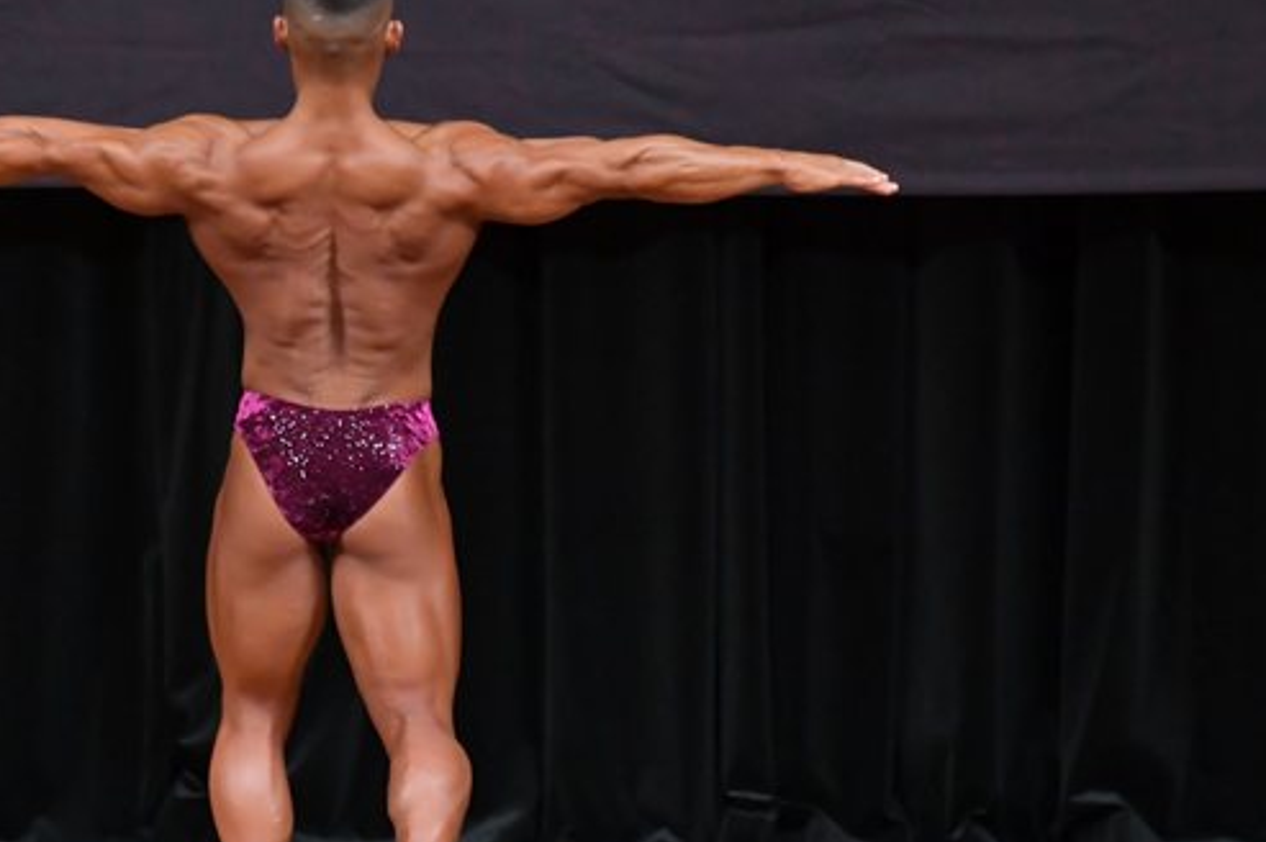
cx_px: 358
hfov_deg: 4.4
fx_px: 16587
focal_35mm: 472
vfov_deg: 2.9
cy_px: 477
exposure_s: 1/400
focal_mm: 200
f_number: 5.6
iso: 4000
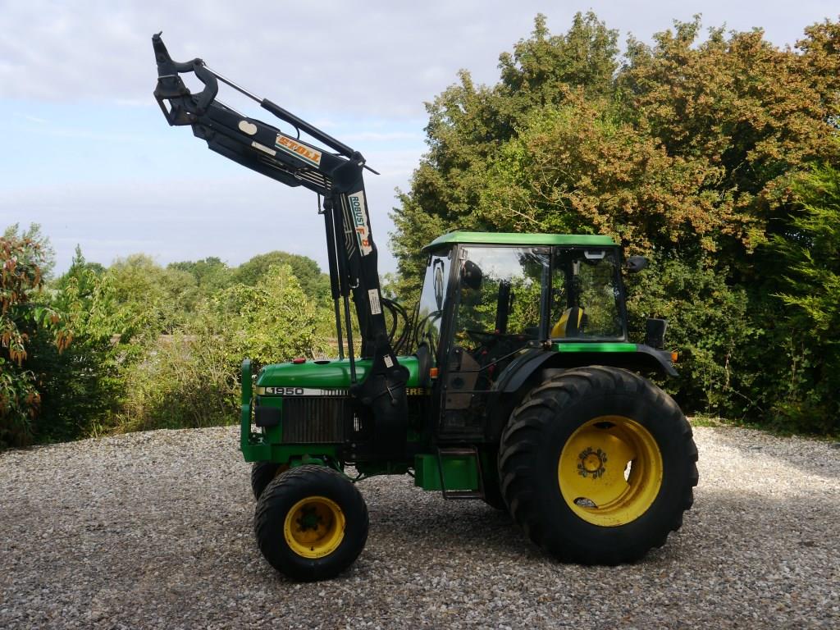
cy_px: 315
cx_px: 420
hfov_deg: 49.0
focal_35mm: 38
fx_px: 922
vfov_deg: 37.7
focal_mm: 19
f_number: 7.1
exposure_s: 1/250
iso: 160
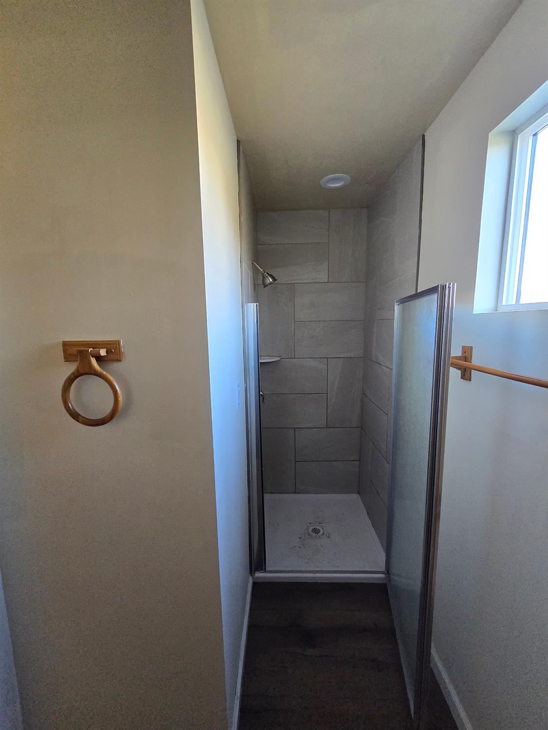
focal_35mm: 13
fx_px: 274
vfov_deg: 106.2
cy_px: 365
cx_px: 274
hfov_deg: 89.9
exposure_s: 1/60
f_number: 2.2
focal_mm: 2.2
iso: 400
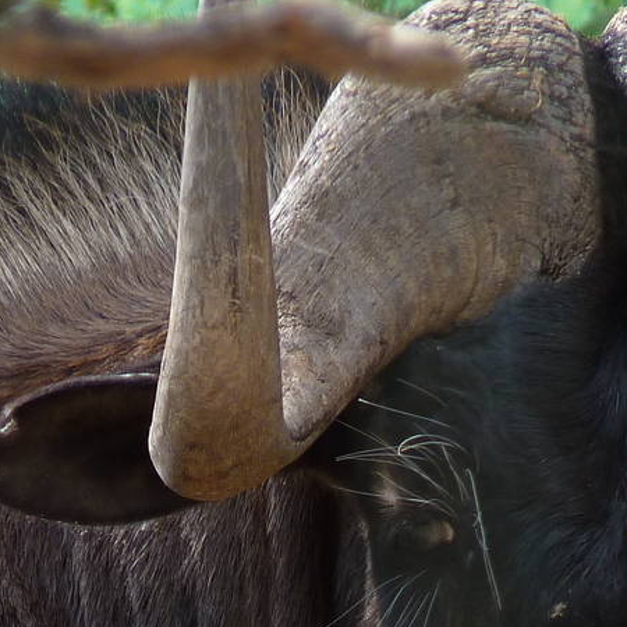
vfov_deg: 1.1
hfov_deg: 1.1
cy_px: 722
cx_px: 283
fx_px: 31313
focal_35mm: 1528
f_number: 4.4
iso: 100
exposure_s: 1/125
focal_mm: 86.4
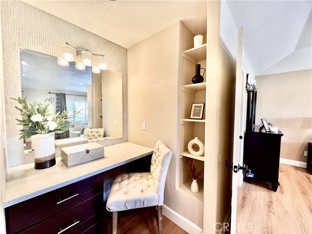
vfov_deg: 85.7
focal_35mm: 14
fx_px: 126
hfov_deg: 102.1
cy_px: 117
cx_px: 156
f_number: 2.2
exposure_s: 1/120
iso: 200
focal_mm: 2.22
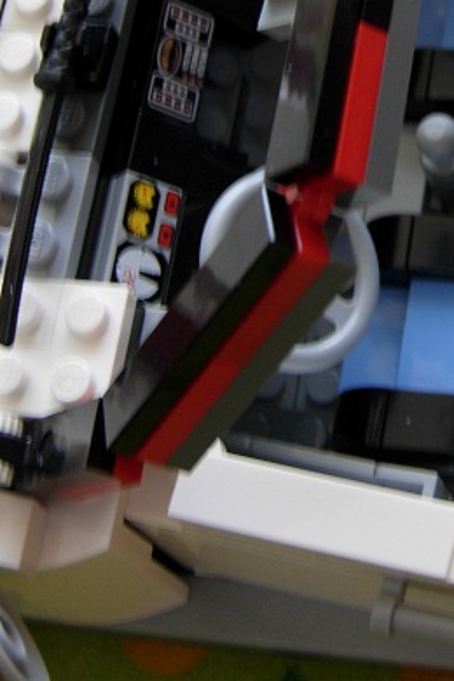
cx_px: 473
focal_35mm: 96
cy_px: 89
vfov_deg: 20.9
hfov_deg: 14.0
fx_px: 1816
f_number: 2.7
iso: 50
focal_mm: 7.5
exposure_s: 1/9.5
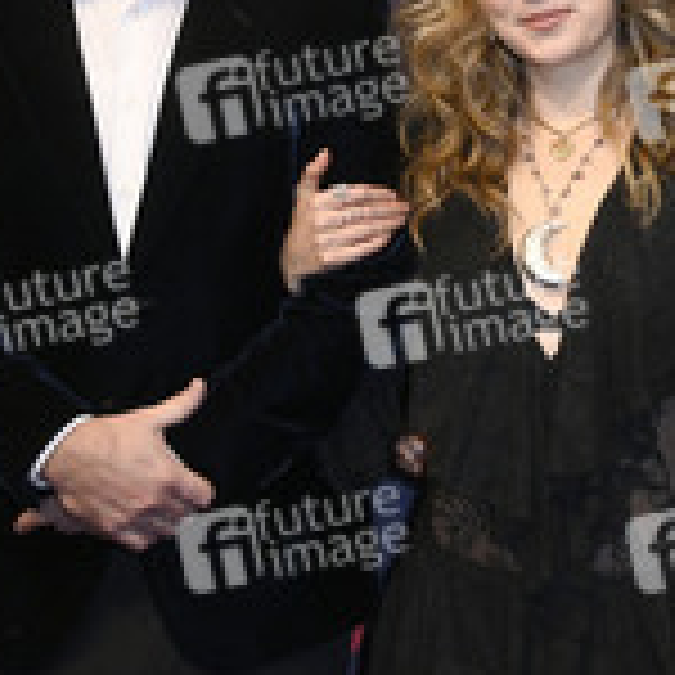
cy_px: 202
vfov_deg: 15.1
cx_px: 803
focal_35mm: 115
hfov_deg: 14.7
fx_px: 2537
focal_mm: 45
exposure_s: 1/250
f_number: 6.3
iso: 500
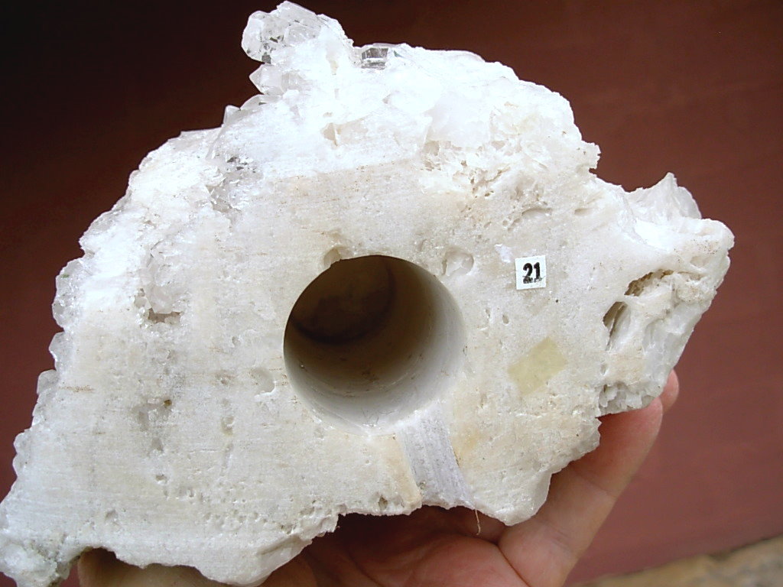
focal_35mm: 38
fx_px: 860
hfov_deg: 49.0
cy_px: 294
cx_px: 392
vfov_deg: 37.7
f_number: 2.9
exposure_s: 1/256
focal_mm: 6.3
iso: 50
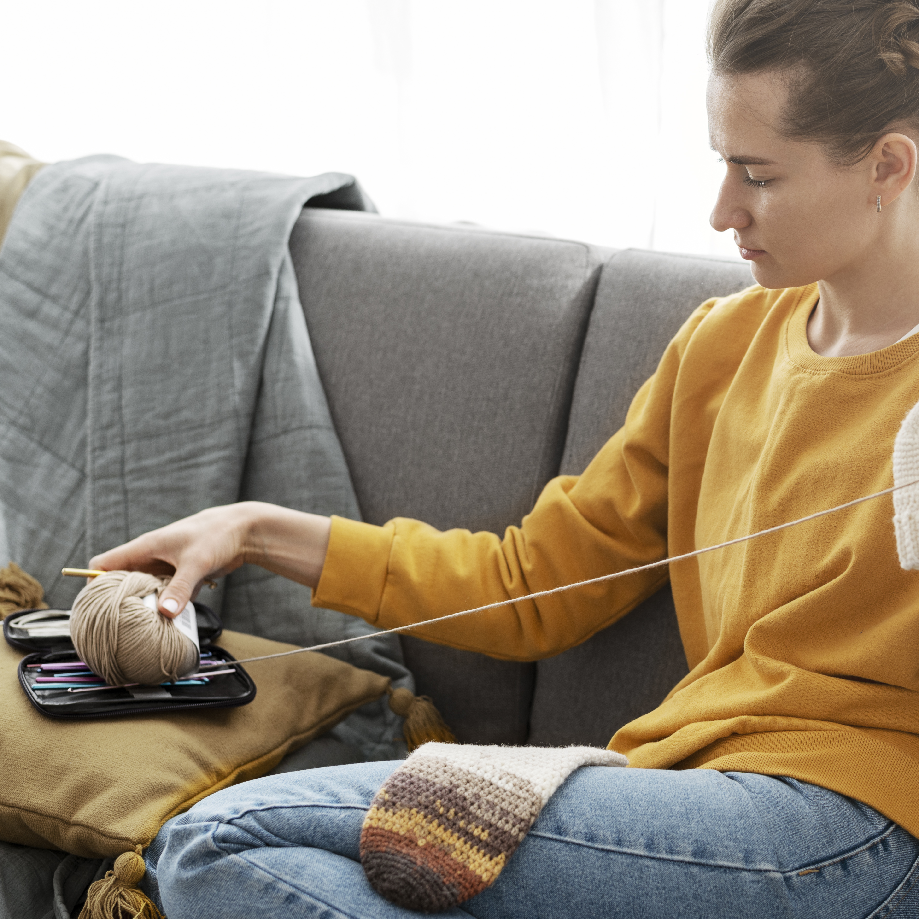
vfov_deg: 25.7
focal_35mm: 67
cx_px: 667
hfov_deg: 25.5
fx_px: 2012
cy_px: 448
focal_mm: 50
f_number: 3.2
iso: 250
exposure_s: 1/400
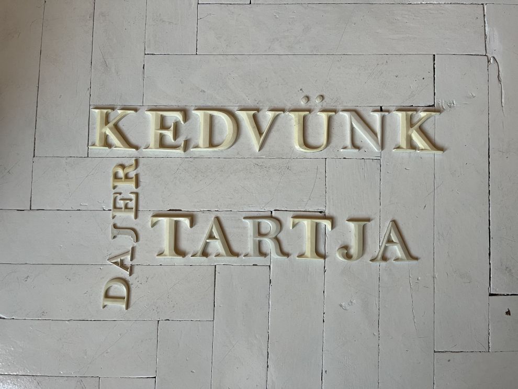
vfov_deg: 53.1
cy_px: 194
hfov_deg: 67.3
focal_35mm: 26
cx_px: 259
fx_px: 389
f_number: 1.6
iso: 125
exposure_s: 1/91
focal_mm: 5.1
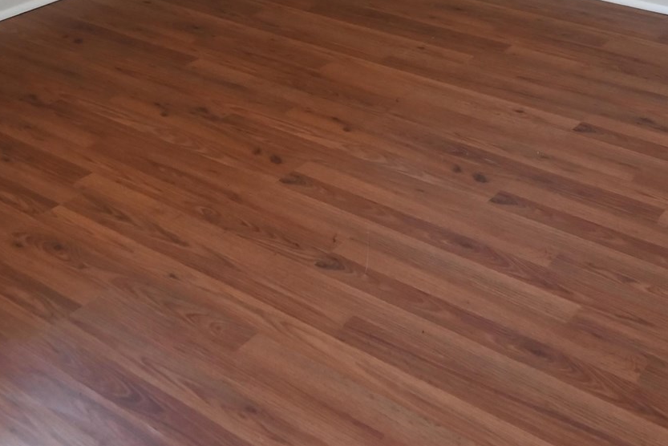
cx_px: 339
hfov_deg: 33.9
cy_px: -375
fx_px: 1095
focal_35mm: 59
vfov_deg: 17.9
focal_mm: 16
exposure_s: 1/15
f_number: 9
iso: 1400
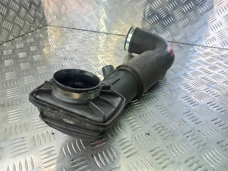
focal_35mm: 25
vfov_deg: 54.9
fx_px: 165
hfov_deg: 69.4
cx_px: 114
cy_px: 86
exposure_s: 1/50
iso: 40
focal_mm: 4.6
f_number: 1.8
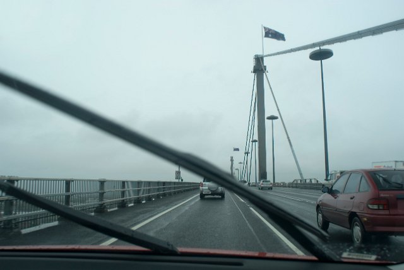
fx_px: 337
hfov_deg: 61.9
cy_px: 135
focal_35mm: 30
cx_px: 202
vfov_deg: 43.7
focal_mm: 20
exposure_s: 1/160
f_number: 5.6
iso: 100
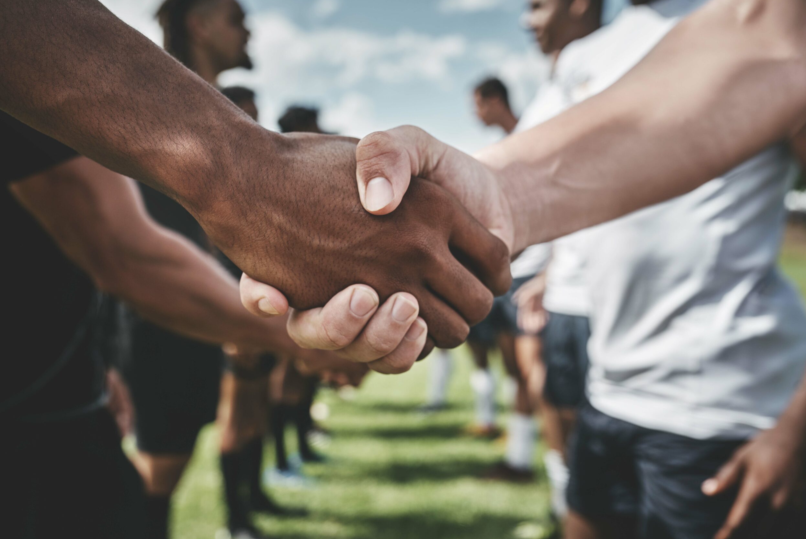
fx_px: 806
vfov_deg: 36.9
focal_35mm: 36
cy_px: 270
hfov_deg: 53.1
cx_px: 393
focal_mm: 35
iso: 200
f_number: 4.5
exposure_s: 1/1000
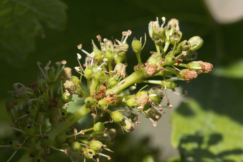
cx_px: 122
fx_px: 709
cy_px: 81
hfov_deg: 19.5
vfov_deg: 13.0
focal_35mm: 105
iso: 800
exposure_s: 1/125
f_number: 22
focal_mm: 105
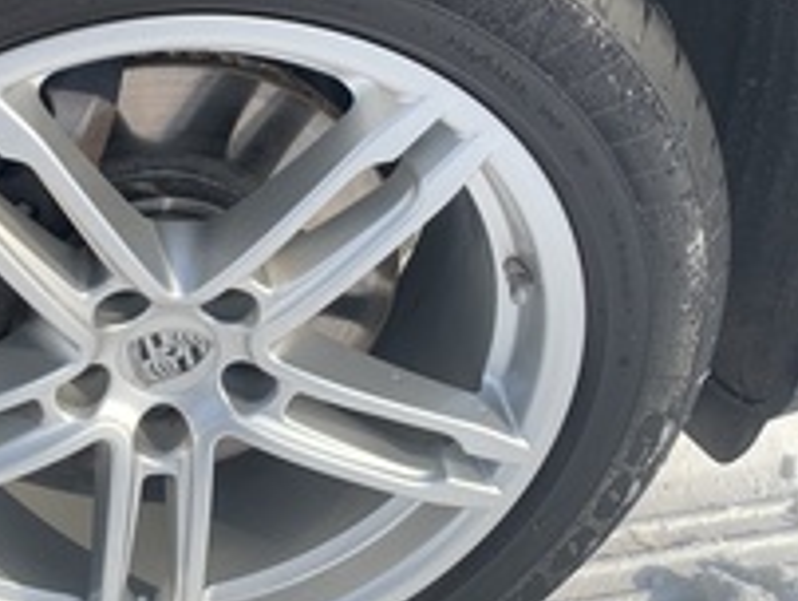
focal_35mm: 54
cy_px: 109
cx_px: 237
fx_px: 1246
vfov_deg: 26.5
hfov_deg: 35.0
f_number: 1.8
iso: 25
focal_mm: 4.25
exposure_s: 1/1368
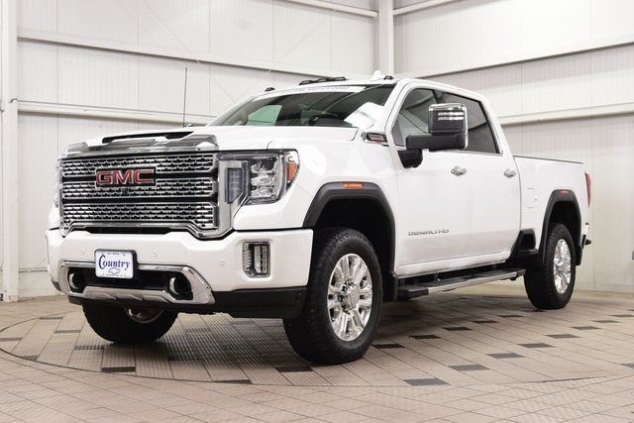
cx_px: 317
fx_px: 925
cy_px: 212
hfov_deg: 37.8
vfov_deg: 25.8
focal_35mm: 52
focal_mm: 35
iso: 1400
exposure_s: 1/60
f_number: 8
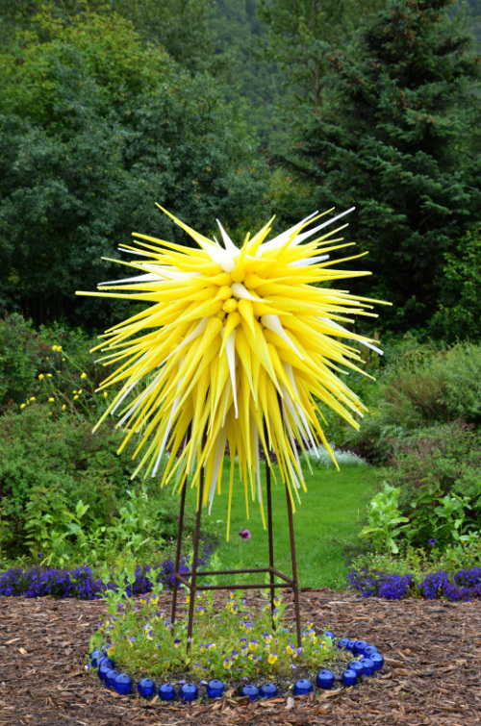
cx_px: 240
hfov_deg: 20.5
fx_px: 1329
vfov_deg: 30.6
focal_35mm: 66
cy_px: 363
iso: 200
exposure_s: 1/200
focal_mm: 44
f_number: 7.1
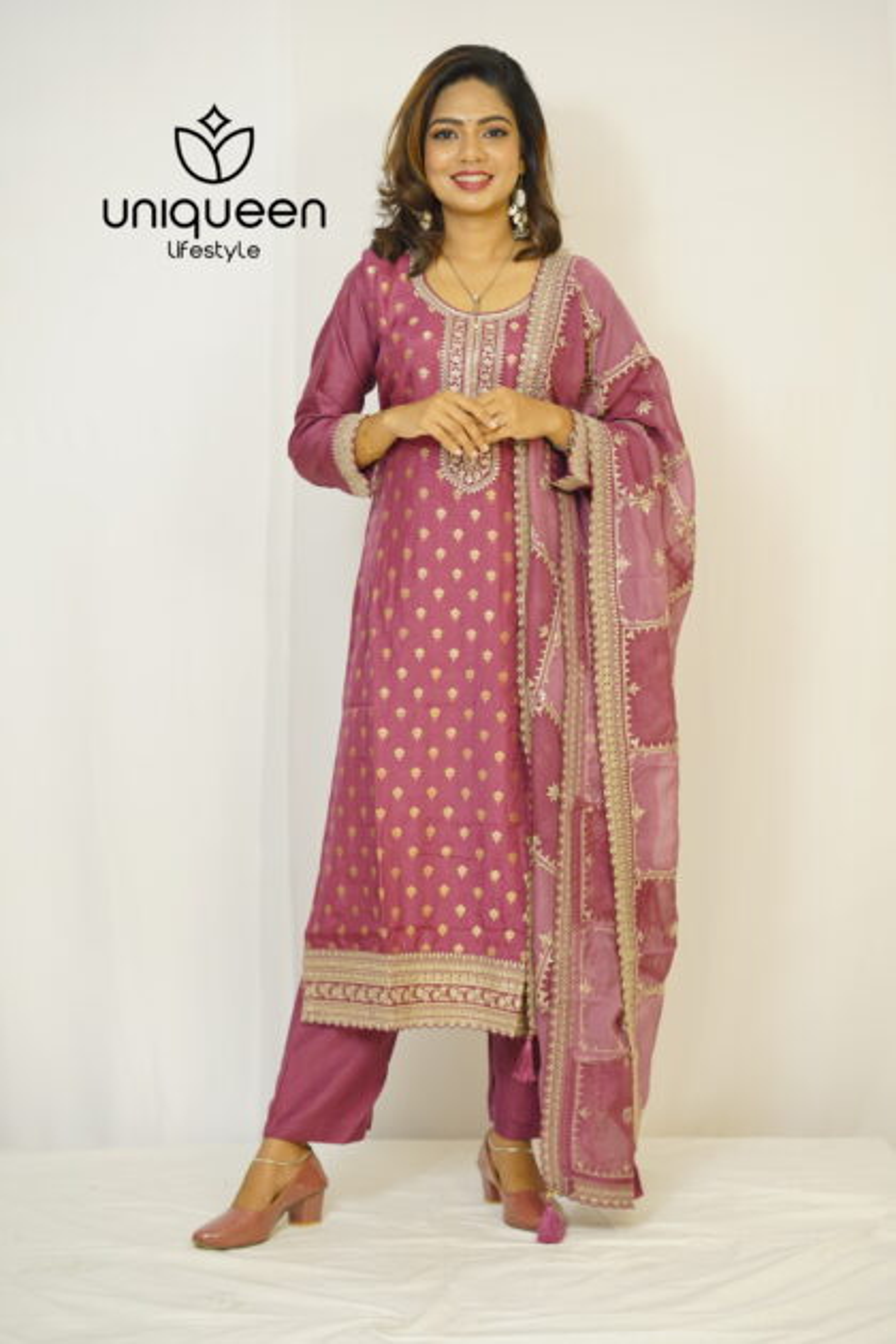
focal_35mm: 85
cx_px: 448
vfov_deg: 23.9
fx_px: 3173
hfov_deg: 16.1
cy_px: 672
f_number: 2.5
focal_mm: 85
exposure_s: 1/160
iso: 250
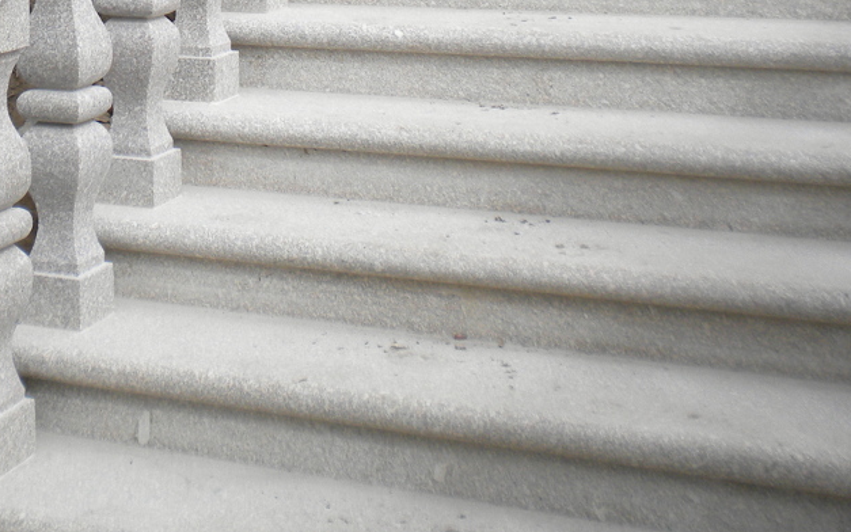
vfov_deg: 17.8
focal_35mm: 71
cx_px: 167
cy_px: -42
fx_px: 1647
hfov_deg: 28.3
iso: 80
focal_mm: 6.3
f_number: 4.6
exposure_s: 1/567
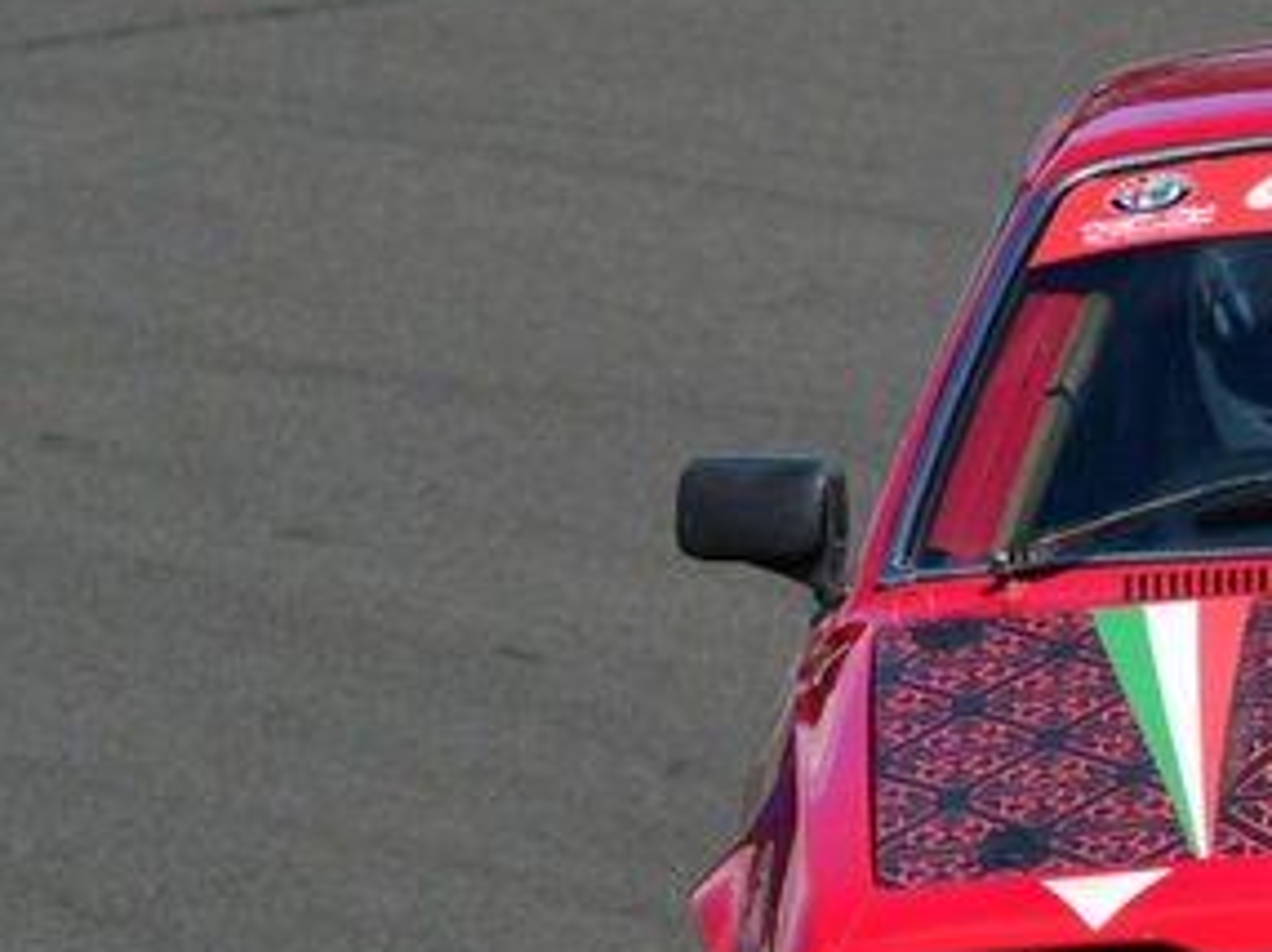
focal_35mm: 1453
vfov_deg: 1.0
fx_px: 53347
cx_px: 1485
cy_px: 774
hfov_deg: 1.4
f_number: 11
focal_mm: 360
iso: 400
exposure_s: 1/640
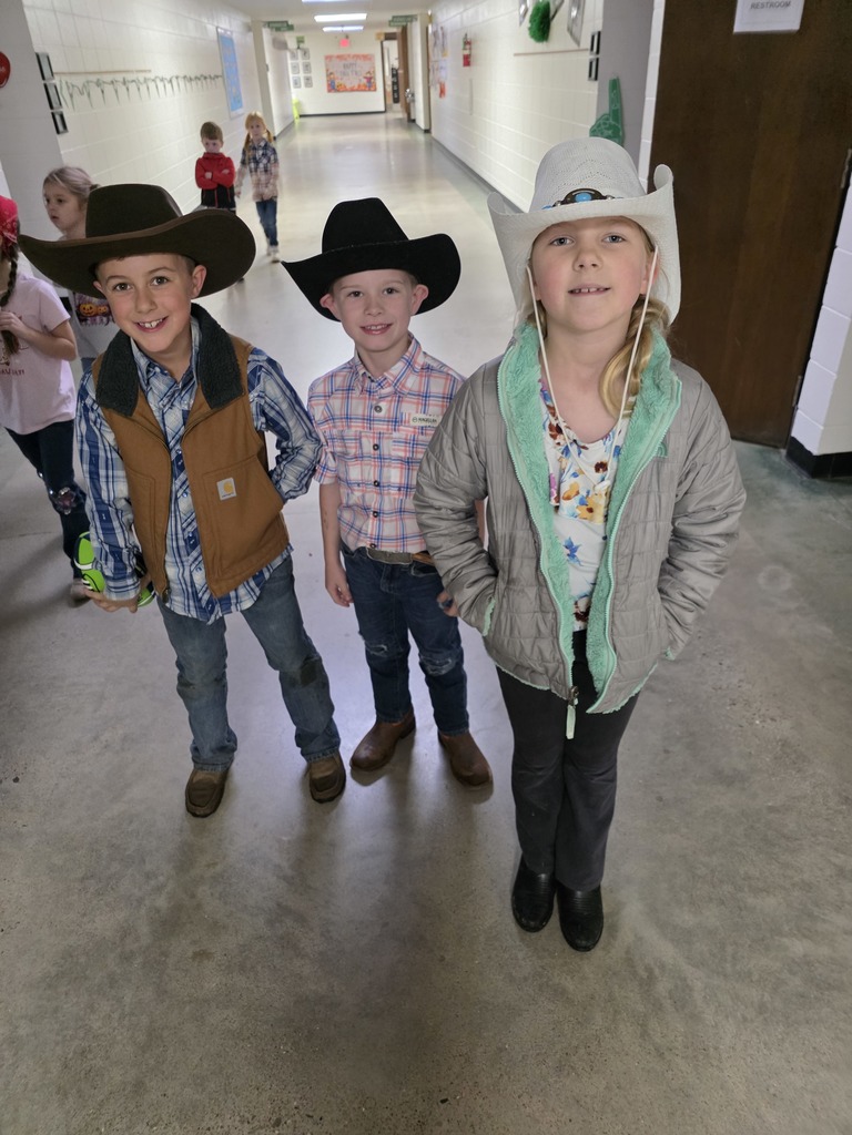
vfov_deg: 73.9
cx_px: 426
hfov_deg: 58.9
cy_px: 568
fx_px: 755
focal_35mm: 23
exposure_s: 1/120
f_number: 1.7
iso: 1250
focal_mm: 6.3
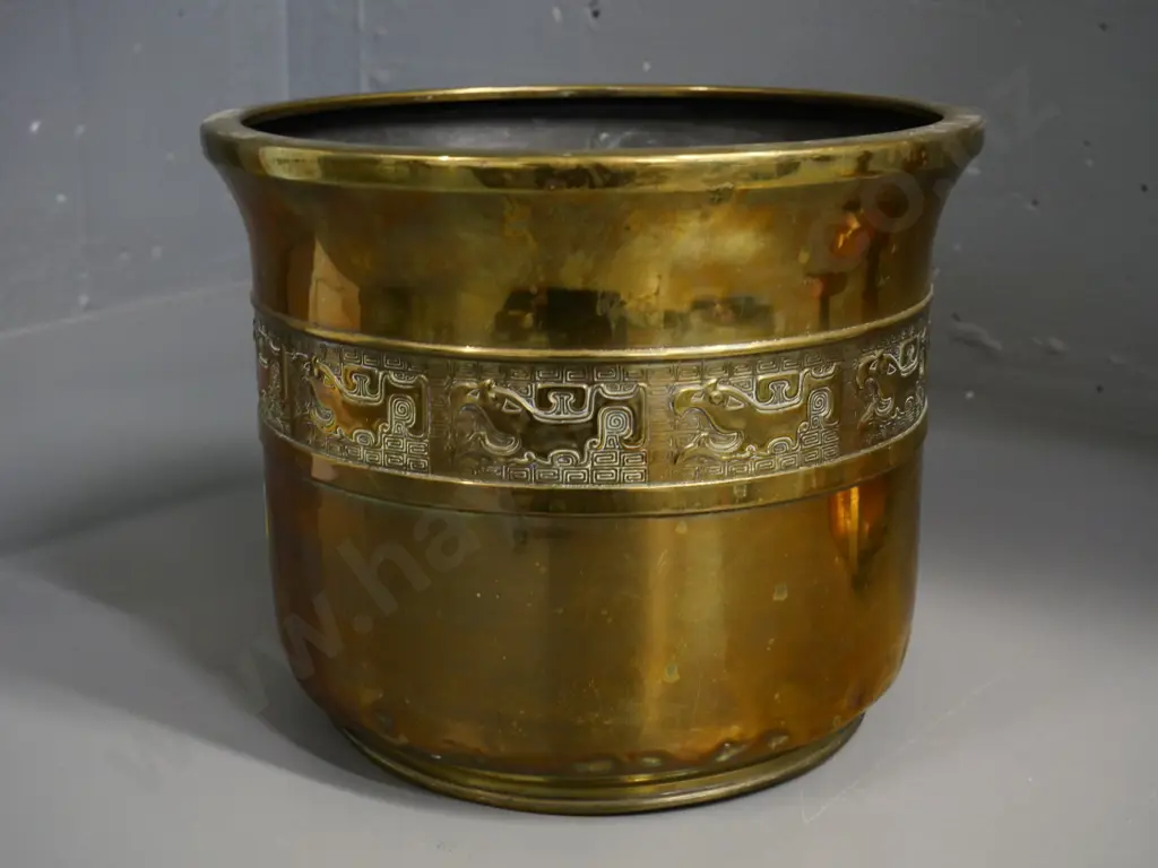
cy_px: 434
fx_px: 1673
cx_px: 579
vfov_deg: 29.1
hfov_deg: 38.2
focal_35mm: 50
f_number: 5.6
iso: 1600
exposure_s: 1/40
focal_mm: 25
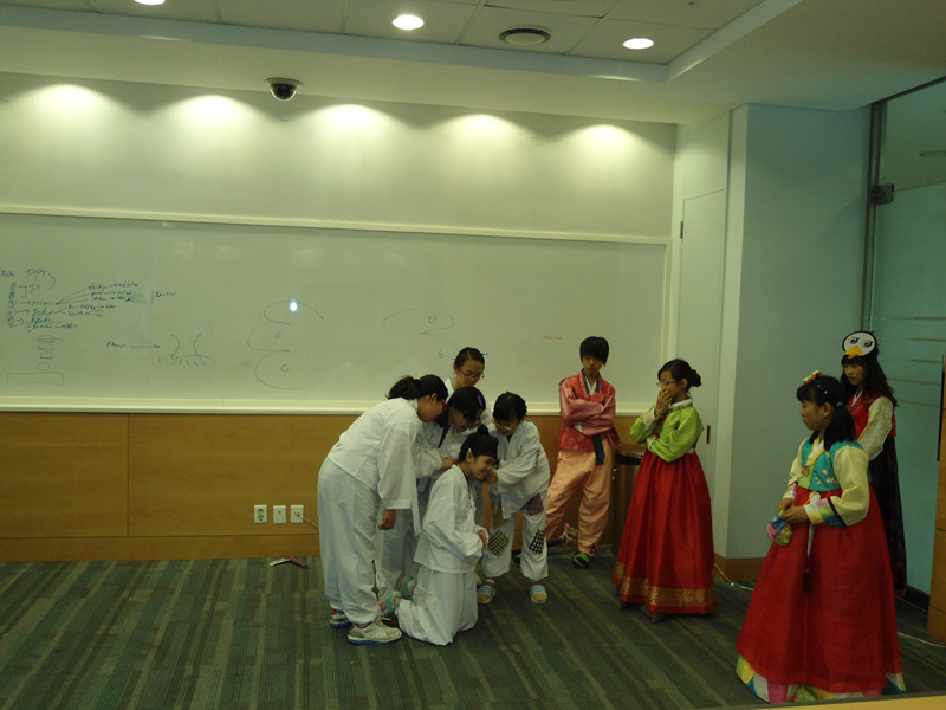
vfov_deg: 45.4
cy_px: 355
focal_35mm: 31
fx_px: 847
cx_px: 473
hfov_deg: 58.4
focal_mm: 5.6
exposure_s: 1/40
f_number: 3
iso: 100
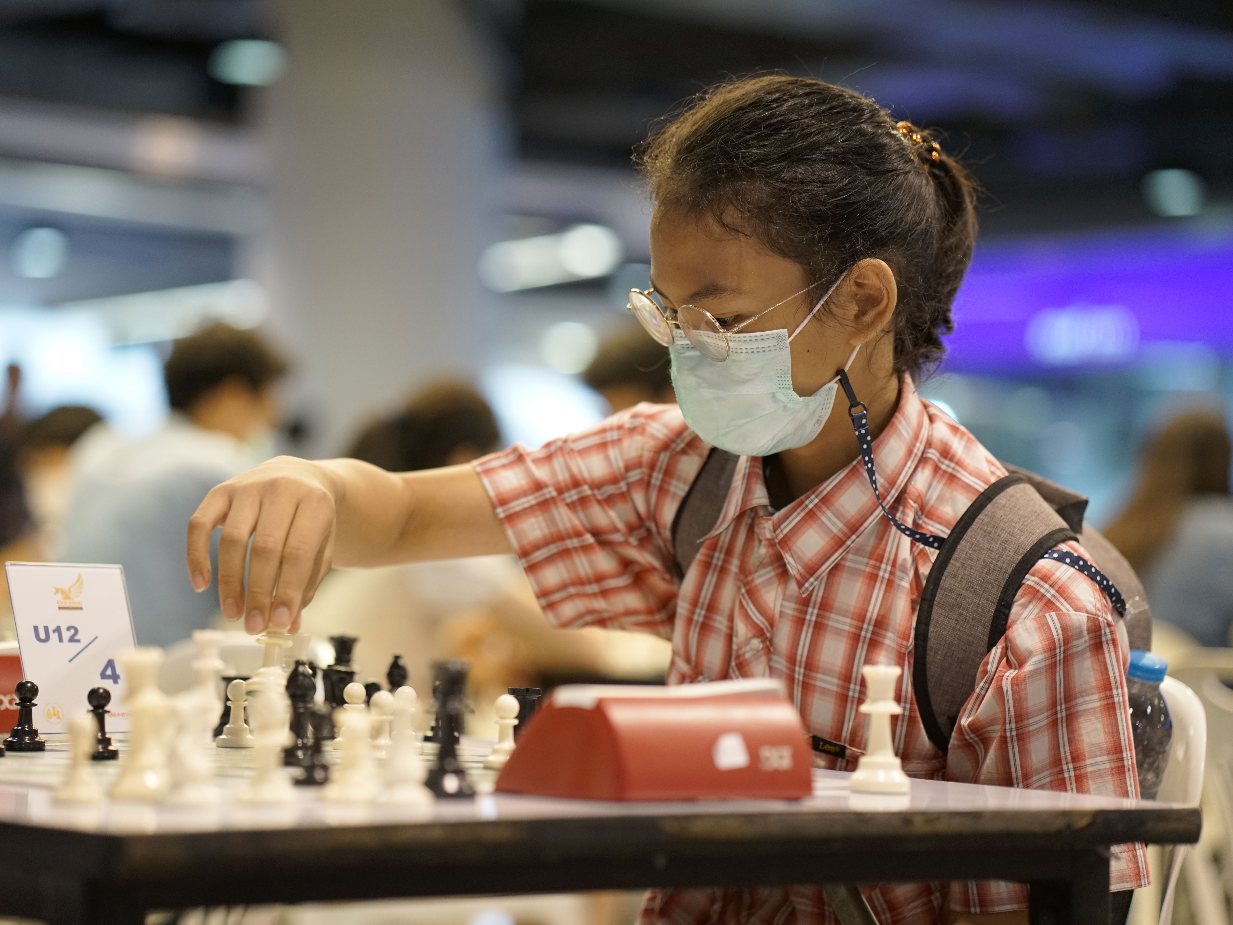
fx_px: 3277
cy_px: 462
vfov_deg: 16.1
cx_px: 593
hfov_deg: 21.3
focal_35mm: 92
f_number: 2.2
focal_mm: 85
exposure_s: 1/200
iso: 2000
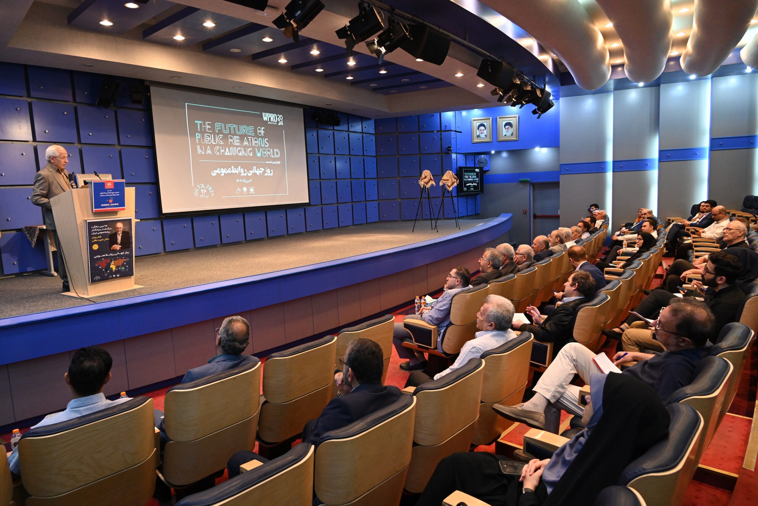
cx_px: 379
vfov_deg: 53.1
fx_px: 505
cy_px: 253
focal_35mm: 24
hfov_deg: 73.7
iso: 2500
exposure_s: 1/60
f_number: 6.3
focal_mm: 24
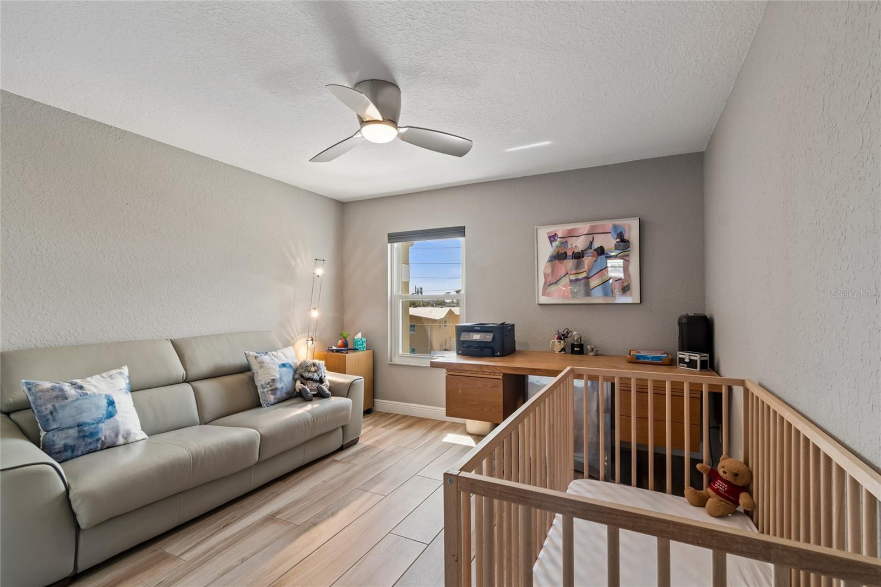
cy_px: 294
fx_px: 367
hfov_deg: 100.4
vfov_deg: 77.3
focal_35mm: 15
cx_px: 440
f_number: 8
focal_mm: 10
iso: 100
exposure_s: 1/5
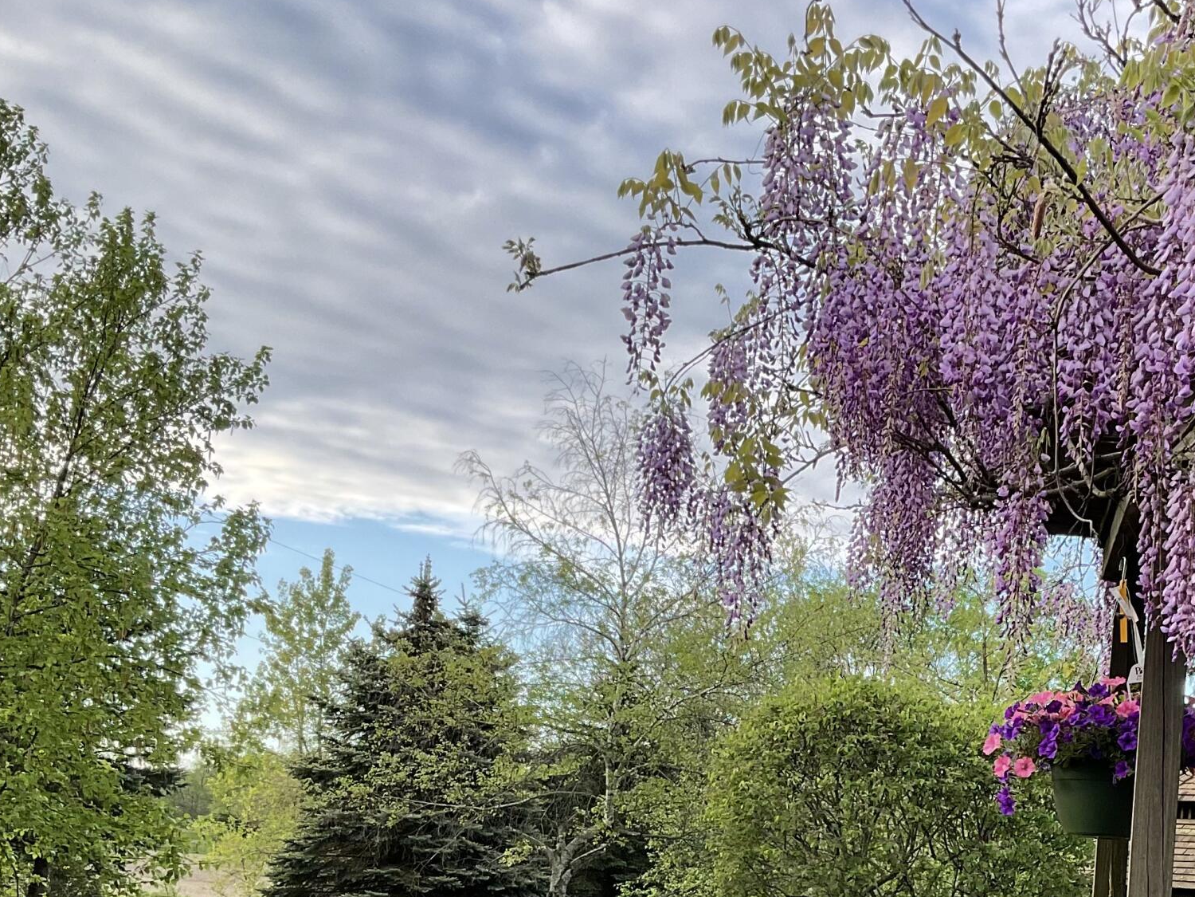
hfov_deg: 32.8
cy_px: 823
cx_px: 843
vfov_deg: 24.4
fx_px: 2002
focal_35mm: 58
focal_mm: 3
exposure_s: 1/190
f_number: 1.8
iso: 16
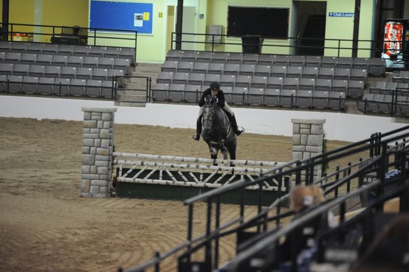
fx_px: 2271
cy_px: 136
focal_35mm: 200
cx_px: 204
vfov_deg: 6.9
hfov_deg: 10.3
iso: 6400
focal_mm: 200
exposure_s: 1/400
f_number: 2.8
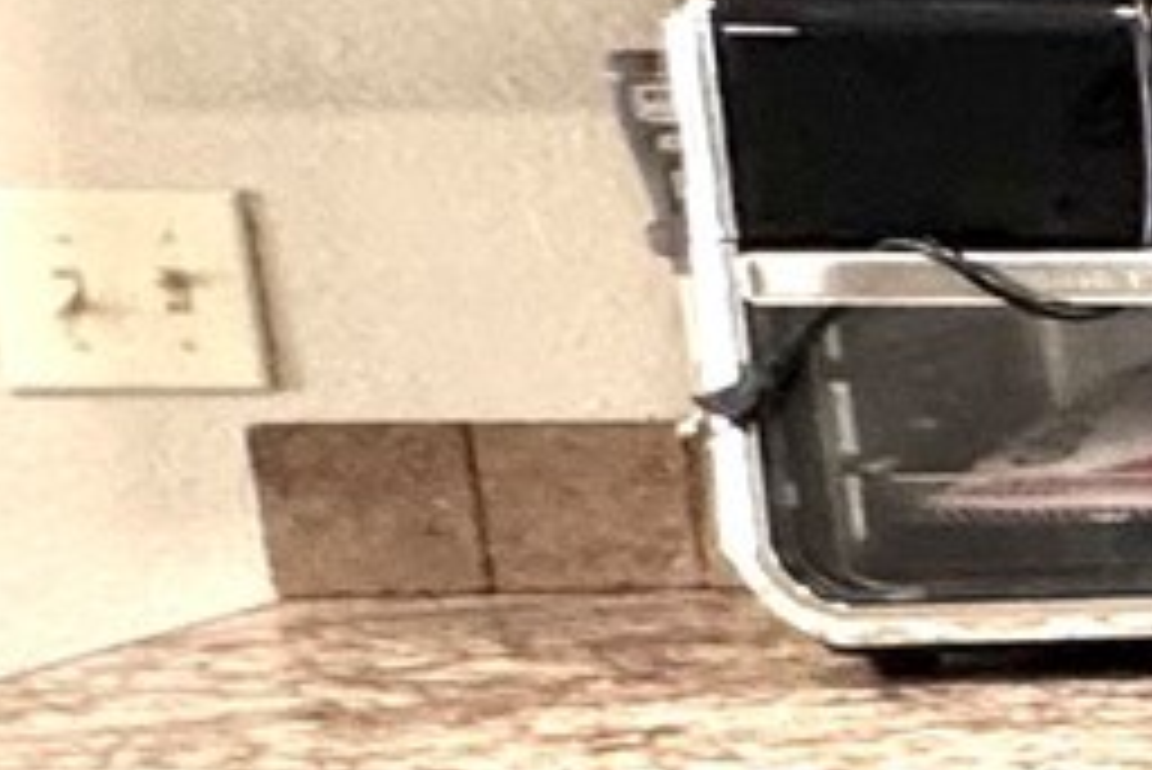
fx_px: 3490
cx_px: 3852
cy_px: 648
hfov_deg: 10.1
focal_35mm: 109
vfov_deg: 12.5
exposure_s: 1/120
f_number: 2.2
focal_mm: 2.22
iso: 250
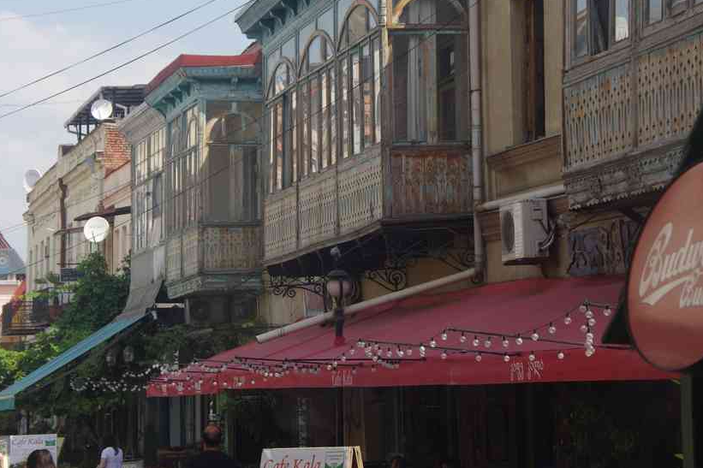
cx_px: 286
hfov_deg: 17.2
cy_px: 197
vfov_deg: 11.5
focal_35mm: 119
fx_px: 2316
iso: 200
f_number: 9
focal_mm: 65
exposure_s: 1/100
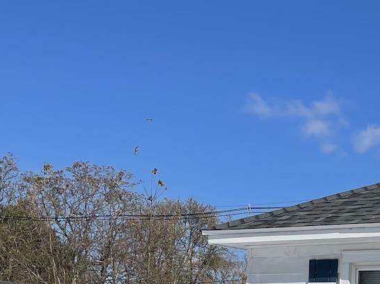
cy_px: 316
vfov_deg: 15.4
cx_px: 592
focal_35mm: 93
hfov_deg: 18.4
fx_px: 1020
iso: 32
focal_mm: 5.1
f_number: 1.6
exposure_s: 1/8547
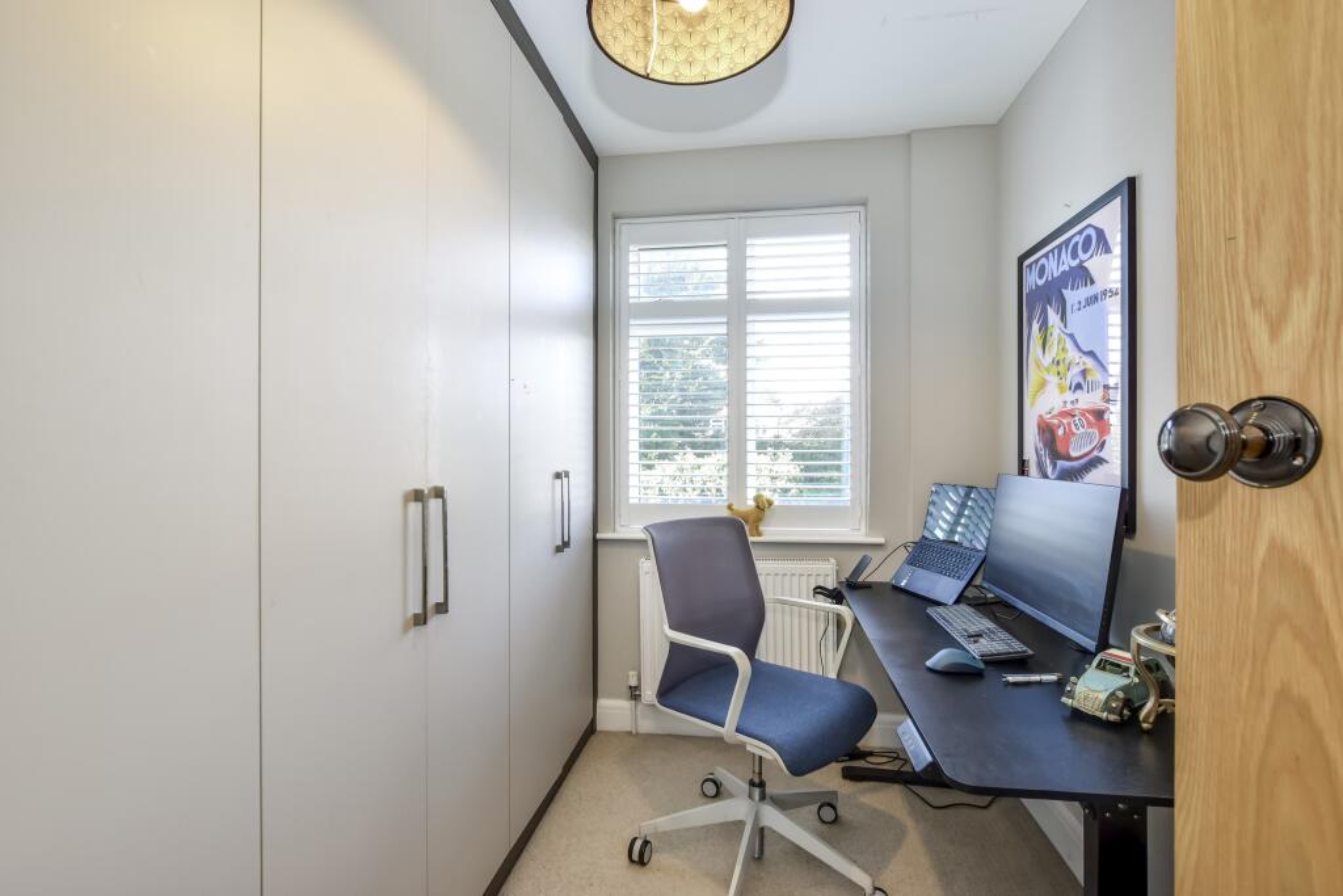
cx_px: 672
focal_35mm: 15
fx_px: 560
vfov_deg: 77.3
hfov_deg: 100.4
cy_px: 448
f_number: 8
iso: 640
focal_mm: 10
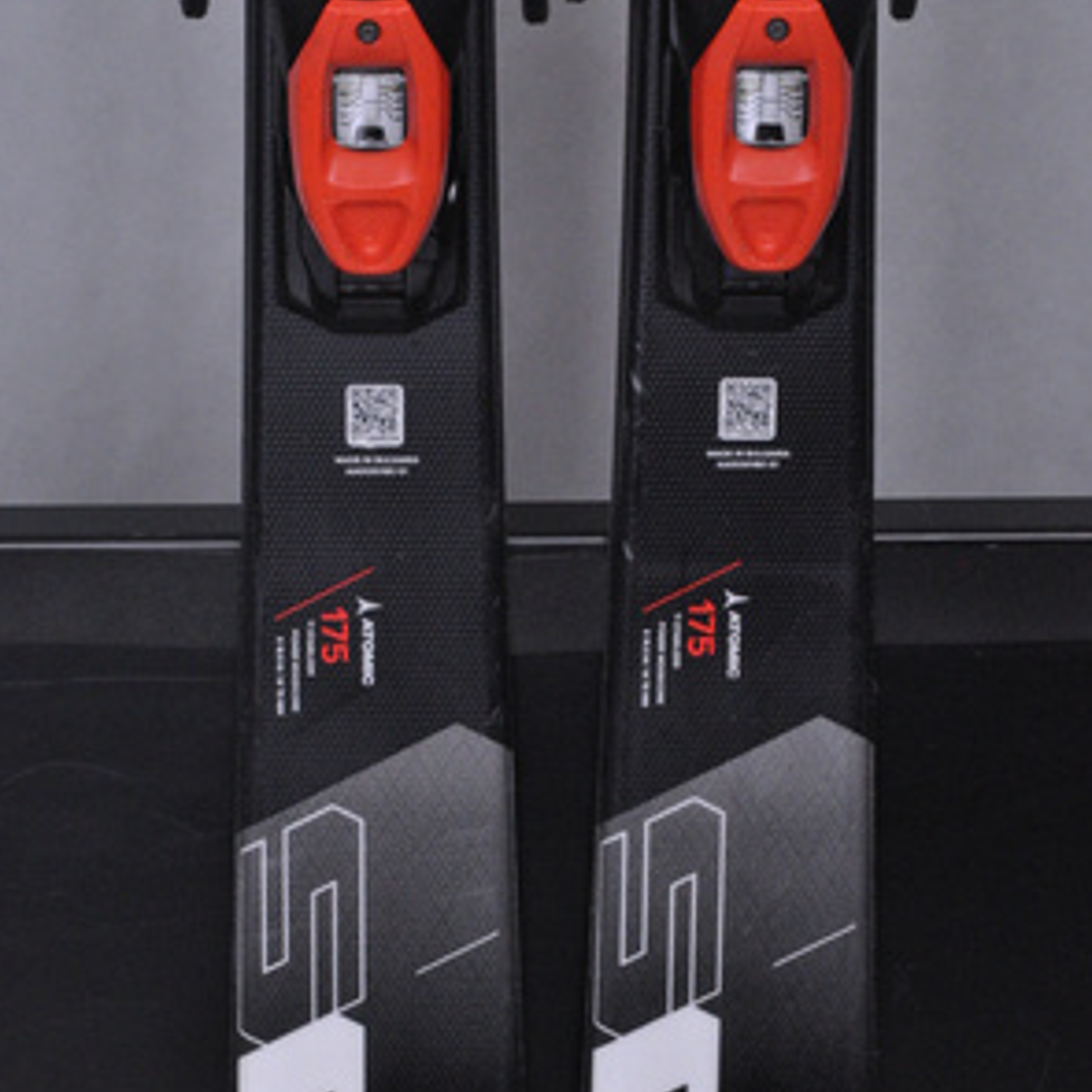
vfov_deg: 12.0
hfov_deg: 12.0
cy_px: 689
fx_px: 5198
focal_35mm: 146
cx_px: 550
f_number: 9.5
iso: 3200
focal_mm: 75
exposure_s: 1/125
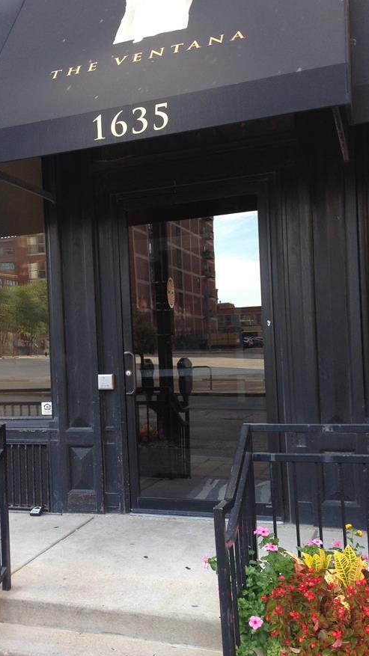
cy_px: 346
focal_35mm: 42
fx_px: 731
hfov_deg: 27.9
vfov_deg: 48.3
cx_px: 93
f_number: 2.4
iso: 50
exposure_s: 1/153
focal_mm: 4.12
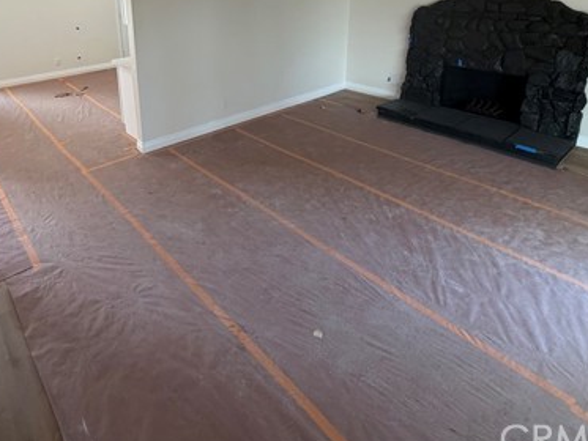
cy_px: 83
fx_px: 408
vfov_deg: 52.8
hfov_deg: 70.7
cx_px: 229
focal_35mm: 24
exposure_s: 1/121
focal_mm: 2.22
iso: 200
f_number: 2.2
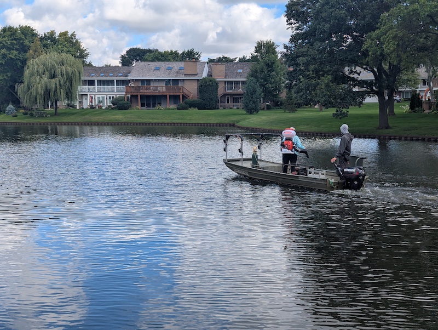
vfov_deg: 30.3
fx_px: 608
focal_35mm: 48
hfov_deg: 39.6
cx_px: 219
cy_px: 165
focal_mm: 6.81
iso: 45
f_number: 1.85
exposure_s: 1/1616
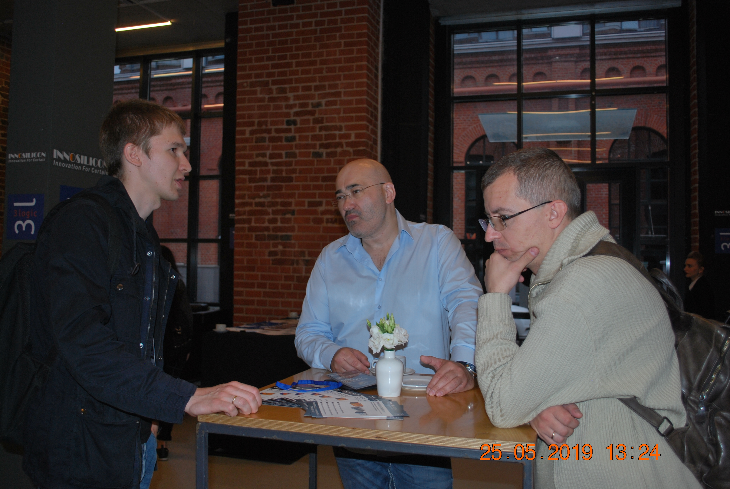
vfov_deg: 40.1
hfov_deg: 57.2
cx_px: 365
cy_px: 244
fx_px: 670
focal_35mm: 33
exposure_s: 1/60
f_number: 4
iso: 200
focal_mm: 22
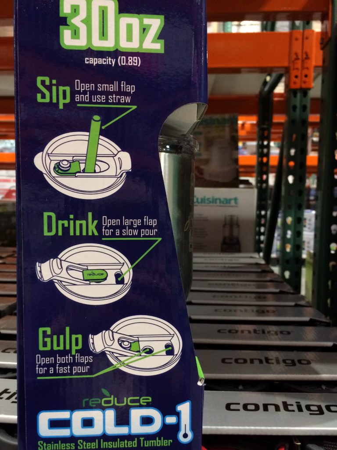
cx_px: 168
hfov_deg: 48.2
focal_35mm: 29
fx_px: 376
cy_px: 225
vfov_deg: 61.7
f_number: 2.2
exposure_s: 1/30
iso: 250
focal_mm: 4.15
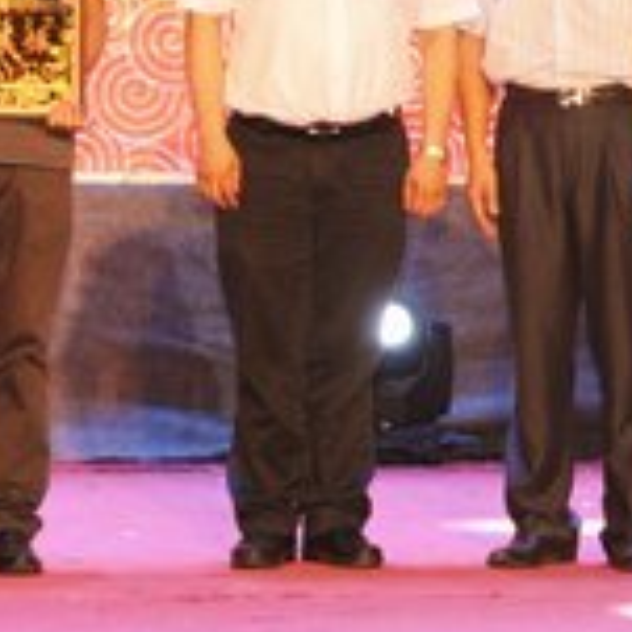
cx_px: 460
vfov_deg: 7.5
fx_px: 4801
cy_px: 67
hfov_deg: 7.5
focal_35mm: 232
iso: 640
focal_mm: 55
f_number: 6.3
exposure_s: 1/125
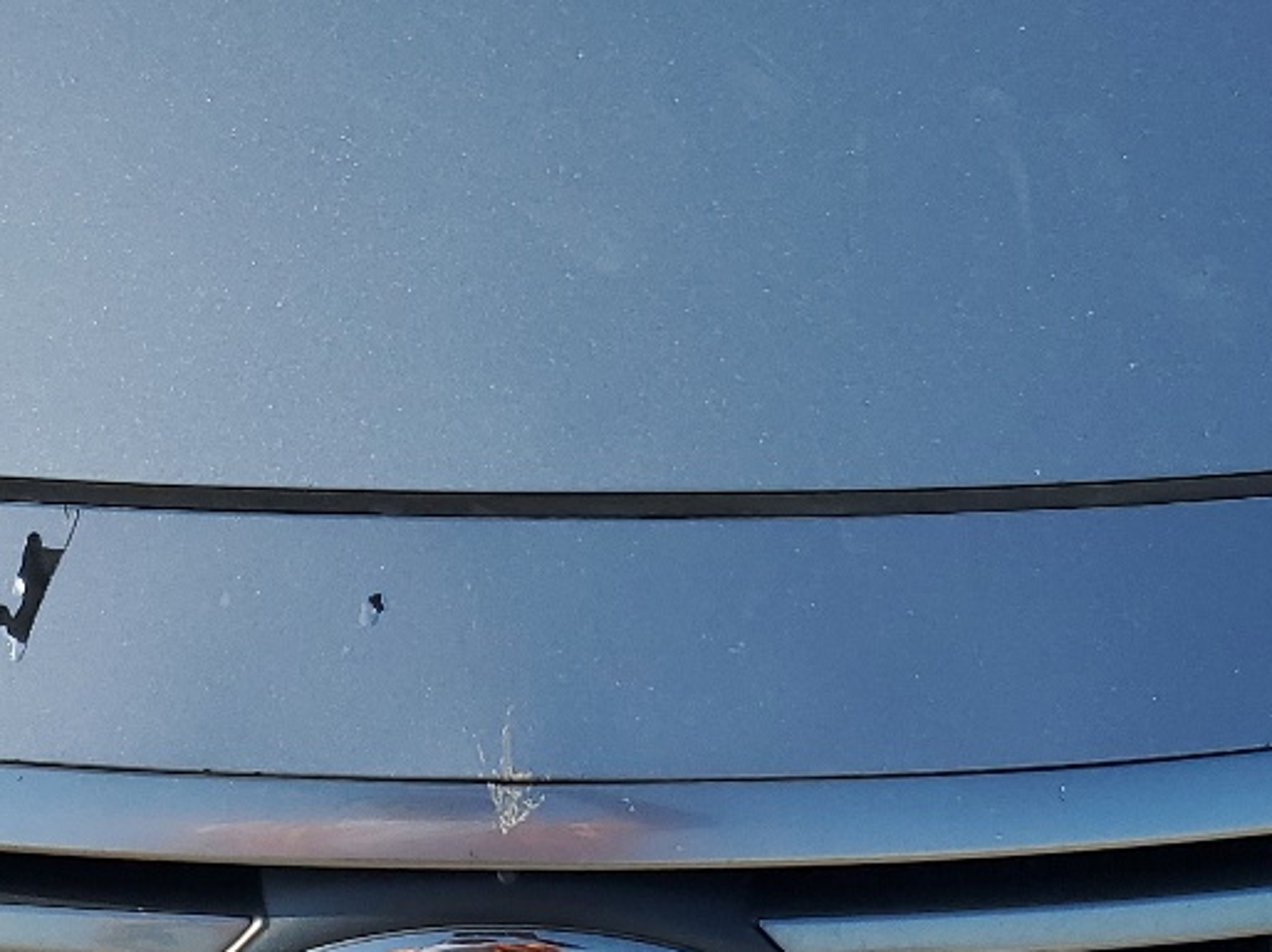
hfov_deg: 24.0
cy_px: 163
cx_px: 436
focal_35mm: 81
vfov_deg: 18.0
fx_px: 2975
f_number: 1.5
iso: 50
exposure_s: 1/2500
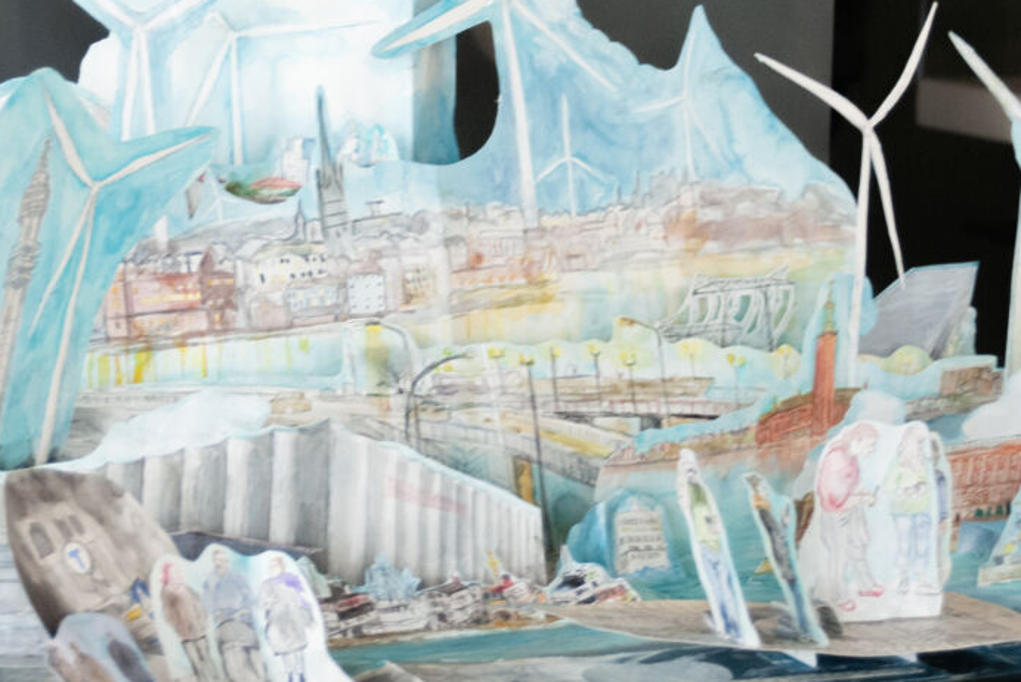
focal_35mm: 139
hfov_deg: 14.7
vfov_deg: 9.9
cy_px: 330
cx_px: 482
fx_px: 3945
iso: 1000
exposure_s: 1/80
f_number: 4.2
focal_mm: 50
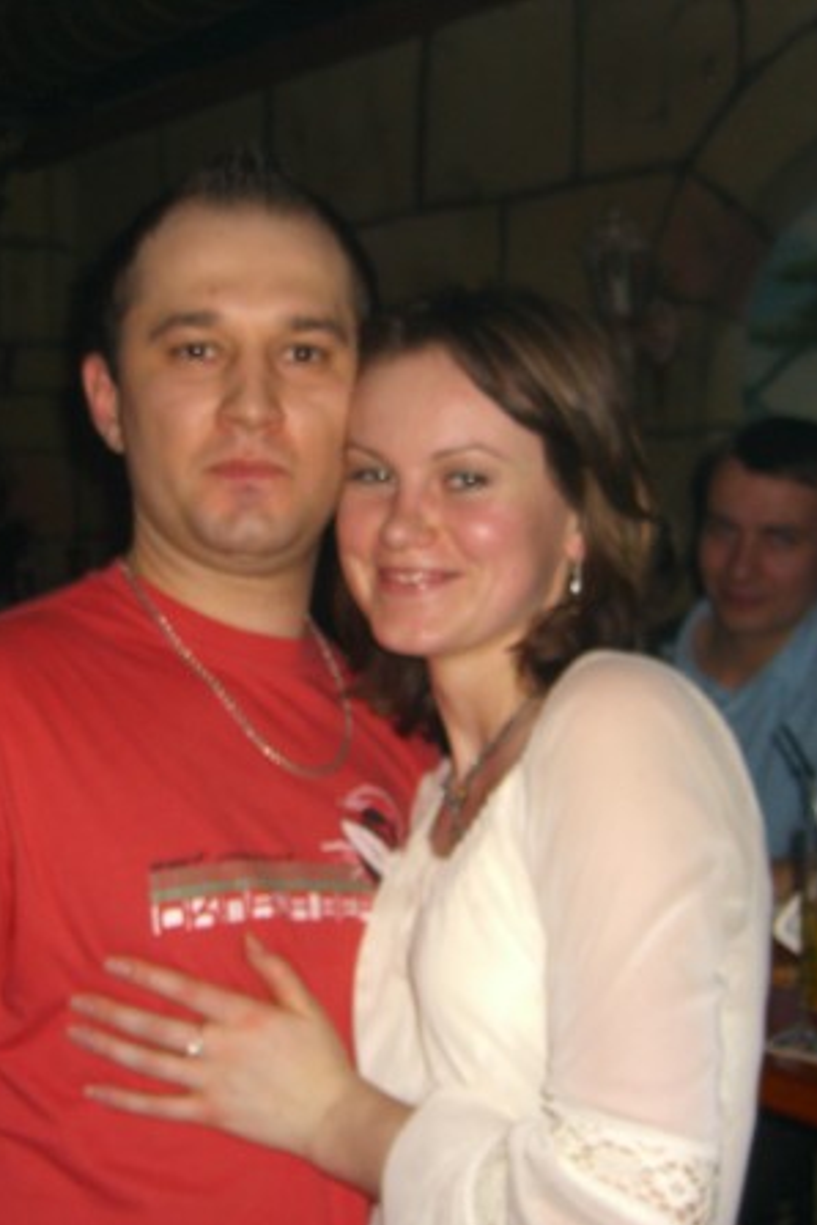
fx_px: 1804
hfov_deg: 25.5
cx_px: 324
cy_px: 614
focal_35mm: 53
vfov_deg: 37.5
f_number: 2.8
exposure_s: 1/60
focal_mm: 7.9
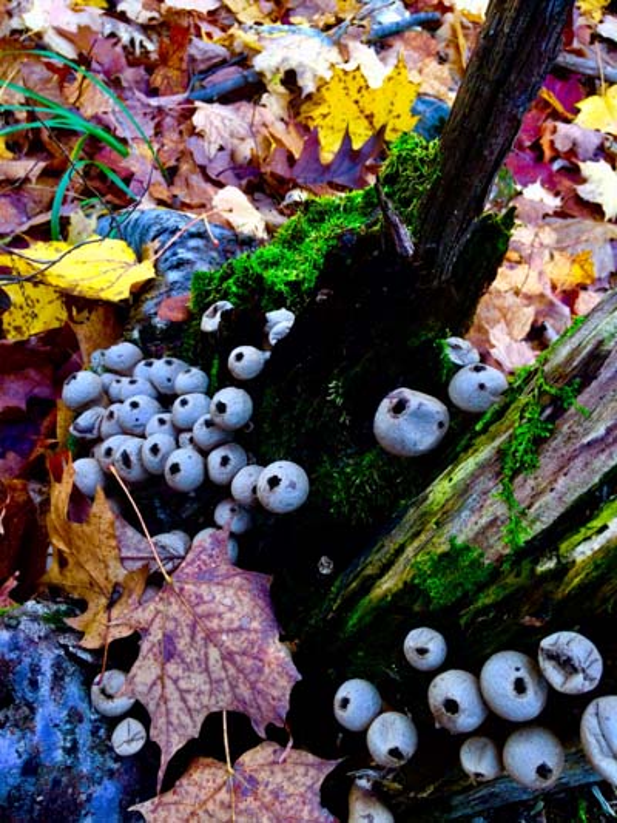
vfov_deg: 61.6
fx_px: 689
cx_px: 308
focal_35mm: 29
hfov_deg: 48.2
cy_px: 412
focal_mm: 4.15
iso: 40
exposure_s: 1/60
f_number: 2.2
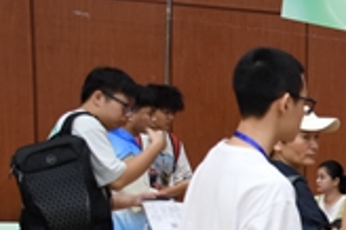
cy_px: 292
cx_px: 574
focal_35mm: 116
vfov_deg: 11.5
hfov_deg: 15.7
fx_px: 1111
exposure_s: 1/160
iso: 720
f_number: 3.8
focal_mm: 23
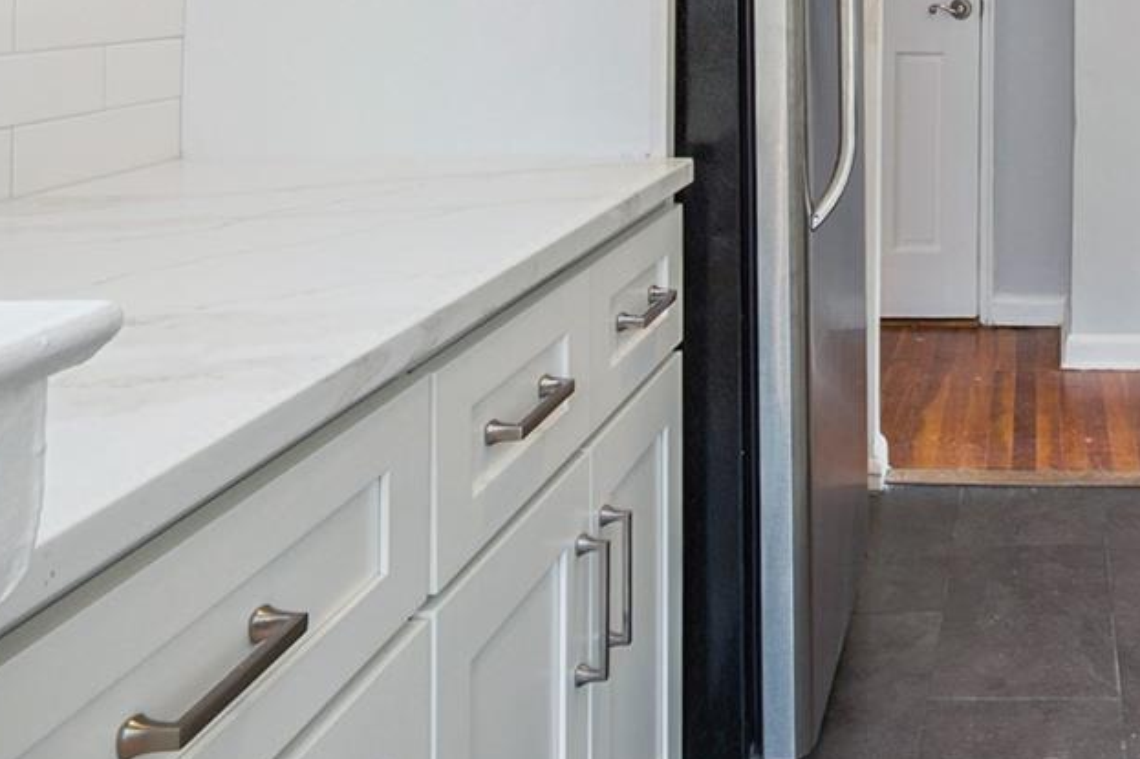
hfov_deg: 38.8
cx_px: 1087
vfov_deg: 27.9
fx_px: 1456
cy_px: 38
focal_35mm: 46
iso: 200
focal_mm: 14
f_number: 11
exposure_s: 1/2
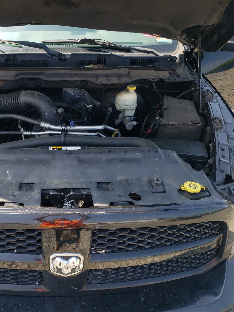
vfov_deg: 52.6
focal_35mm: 35
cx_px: 69
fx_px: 316
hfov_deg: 39.9
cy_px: 156
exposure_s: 1/588
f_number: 1.5
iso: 50
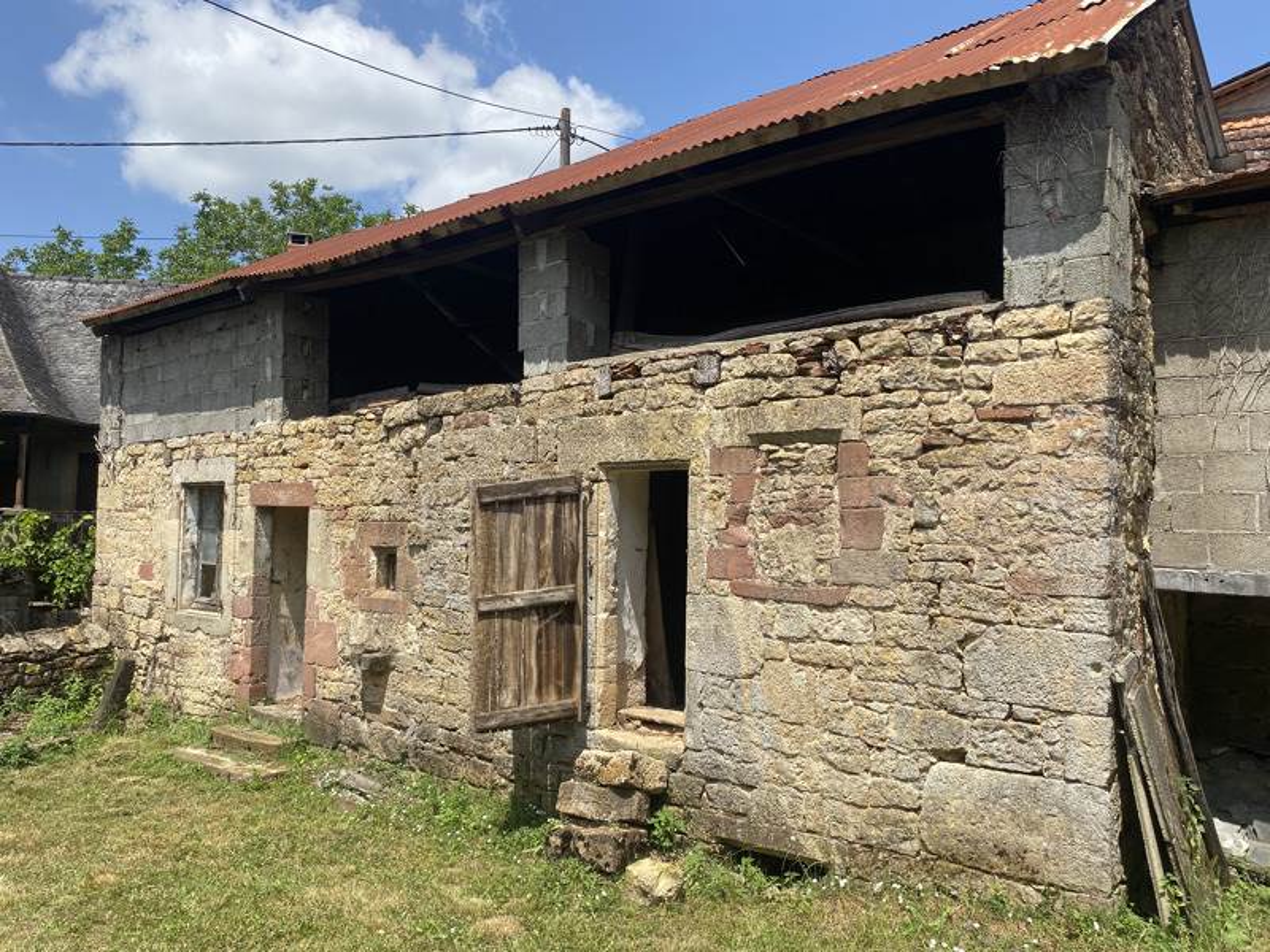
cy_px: 476
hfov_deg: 67.3
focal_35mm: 26
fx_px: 954
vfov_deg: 53.1
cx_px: 635
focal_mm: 4.25
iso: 32
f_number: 1.8
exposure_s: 1/2410
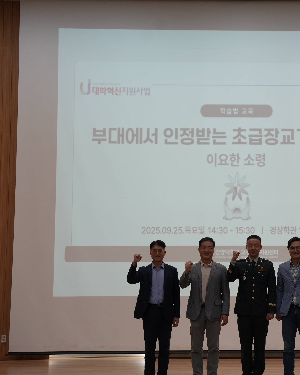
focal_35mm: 71
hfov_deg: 21.1
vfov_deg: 26.6
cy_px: 186
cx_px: 252
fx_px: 793
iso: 800
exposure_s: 1/160
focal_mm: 50.3
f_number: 4
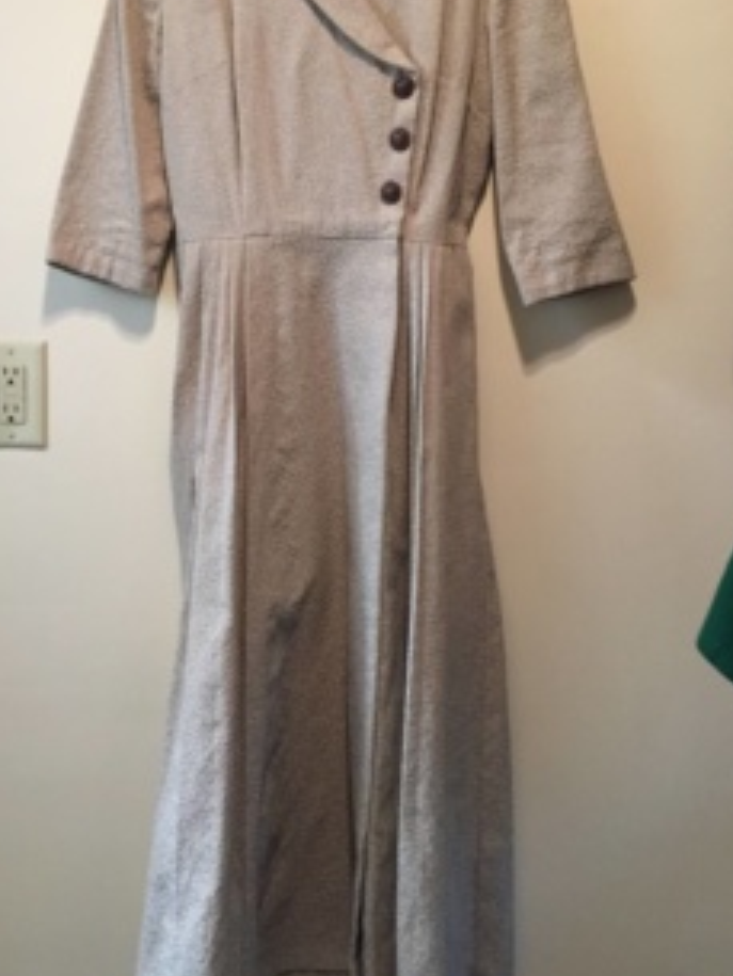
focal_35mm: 38
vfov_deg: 48.9
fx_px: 1072
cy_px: 435
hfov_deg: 37.7
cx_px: 314
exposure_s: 1/30
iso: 160
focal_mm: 4.15
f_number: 2.2
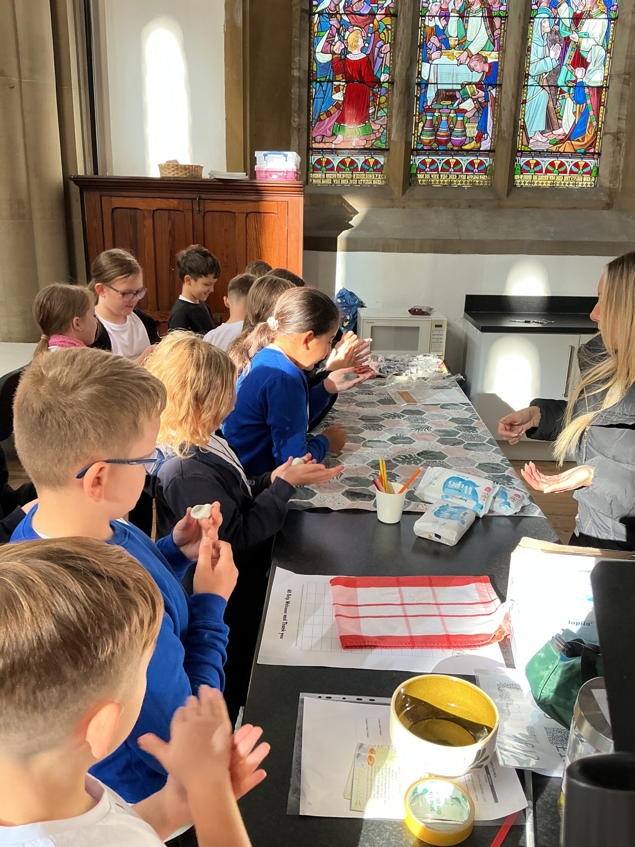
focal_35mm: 29
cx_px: 318
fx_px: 709
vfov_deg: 61.7
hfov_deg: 48.2
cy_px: 424
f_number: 1.8
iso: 64
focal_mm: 3
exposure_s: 1/60
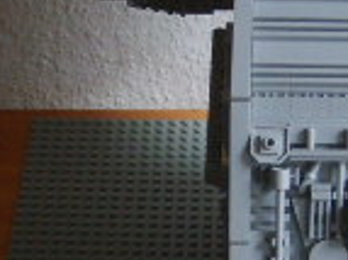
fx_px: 1577
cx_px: 285
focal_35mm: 157
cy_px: 170
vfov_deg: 9.4
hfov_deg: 12.5
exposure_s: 1/20
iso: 139
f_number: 2.8
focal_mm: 5.8
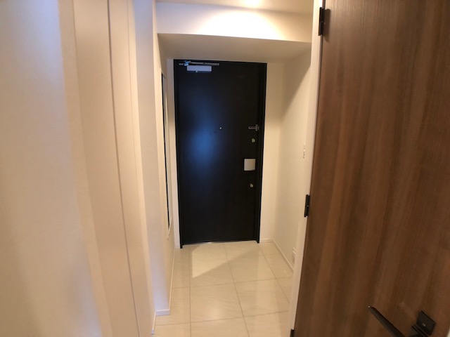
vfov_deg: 49.7
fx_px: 364
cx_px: 225
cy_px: 168
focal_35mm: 28
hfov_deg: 63.4
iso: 100
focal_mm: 3.99
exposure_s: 1/17
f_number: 1.8
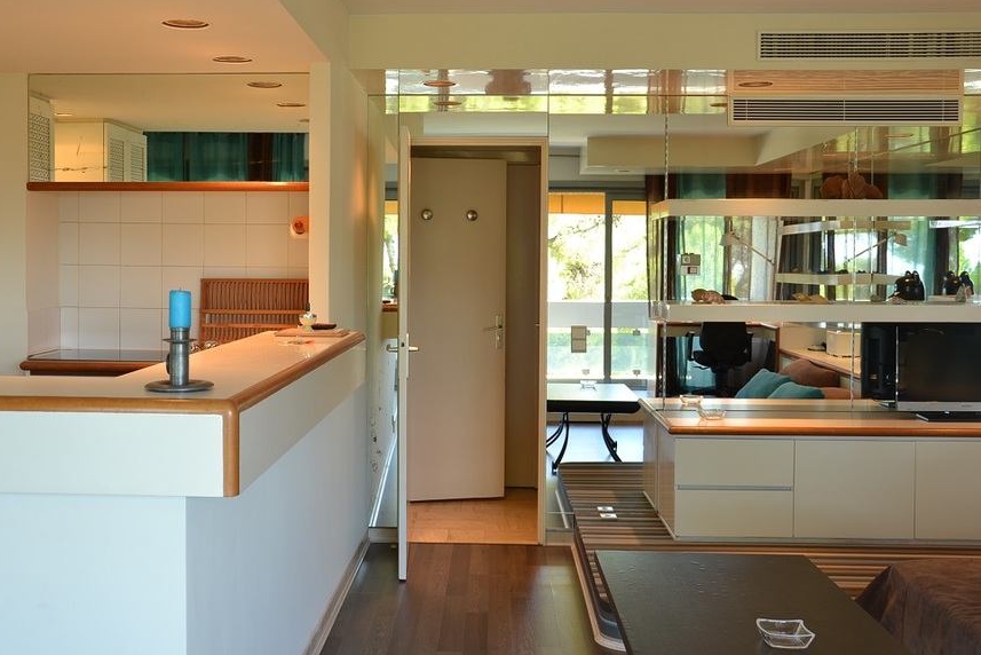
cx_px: 448
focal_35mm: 42
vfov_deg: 31.9
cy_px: 287
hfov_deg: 46.3
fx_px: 1145
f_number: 3.8
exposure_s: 1/20
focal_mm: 24
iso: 100
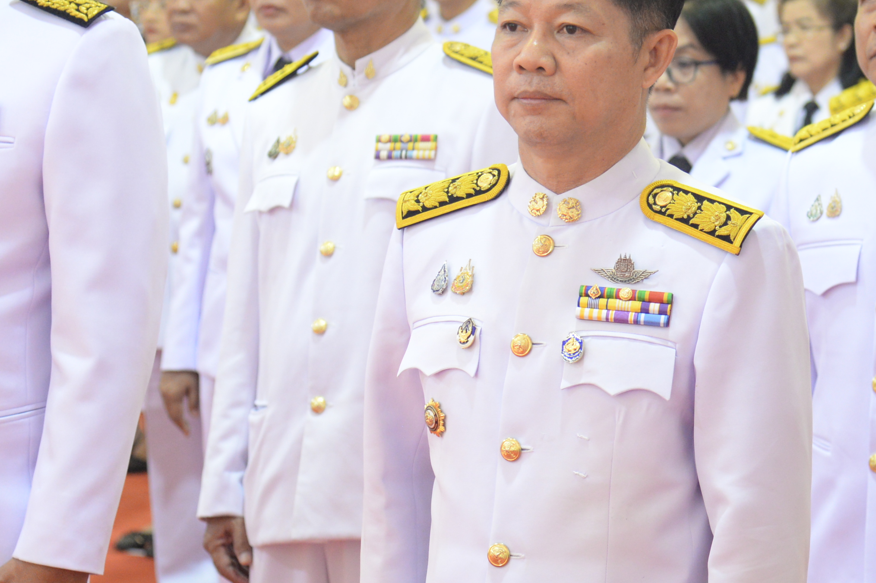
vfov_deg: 10.6
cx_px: 580
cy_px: 84
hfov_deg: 15.9
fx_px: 3138
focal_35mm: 129
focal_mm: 58
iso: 1800
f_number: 4
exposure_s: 1/60
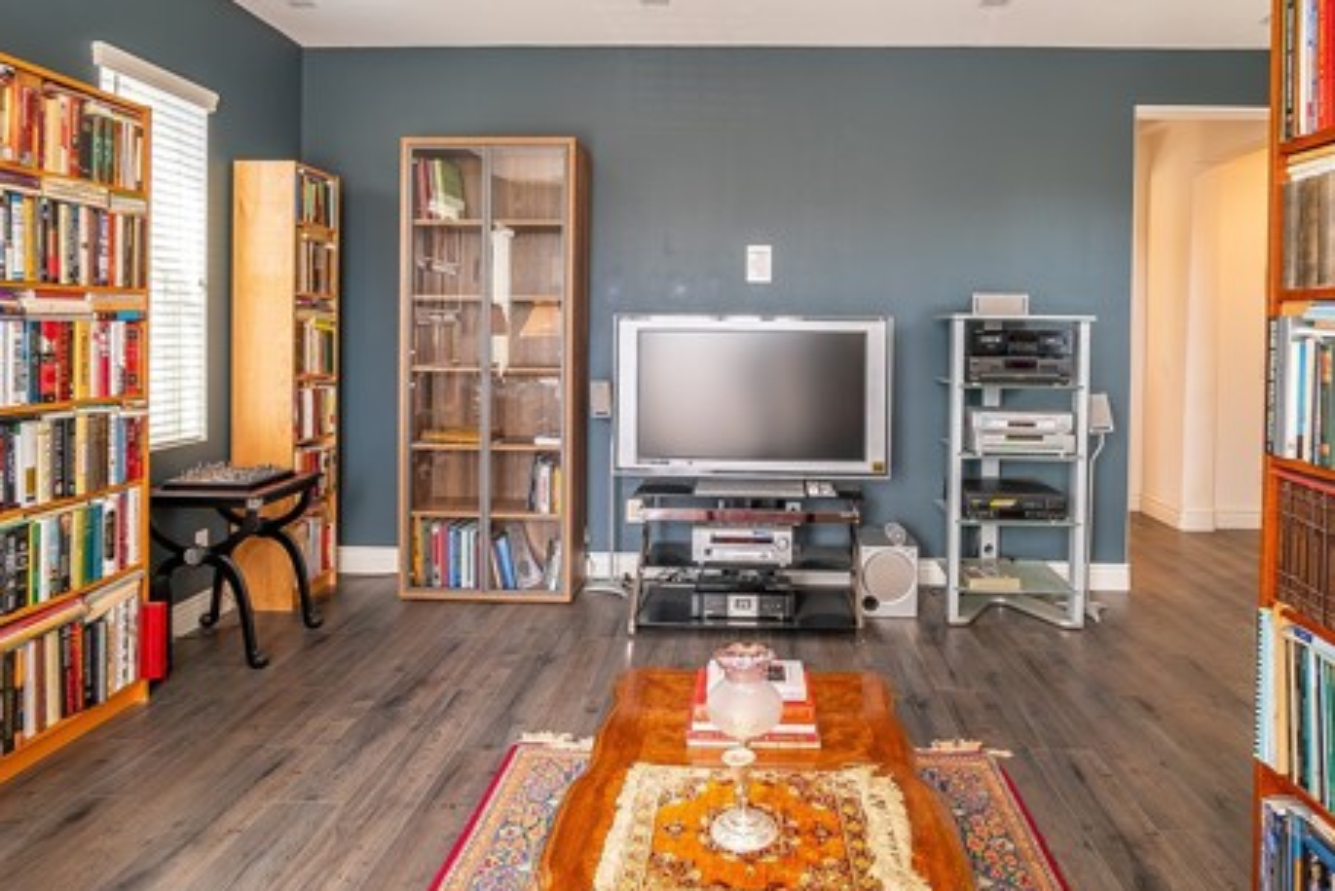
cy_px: 337
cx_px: 722
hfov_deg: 81.0
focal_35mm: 21
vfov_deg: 58.8
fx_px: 779
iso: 200
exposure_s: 1/20
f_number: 8
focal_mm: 15
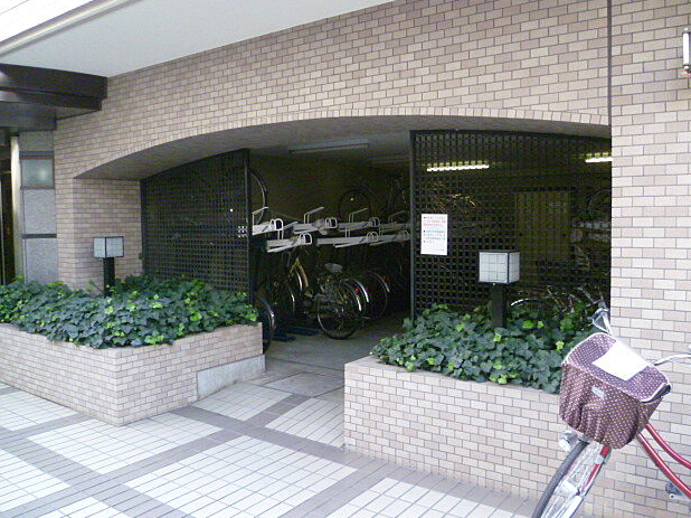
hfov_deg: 61.7
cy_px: 256
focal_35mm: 29
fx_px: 579
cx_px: 350
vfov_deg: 48.2
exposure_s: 1/200
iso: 800
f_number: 2.8
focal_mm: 5
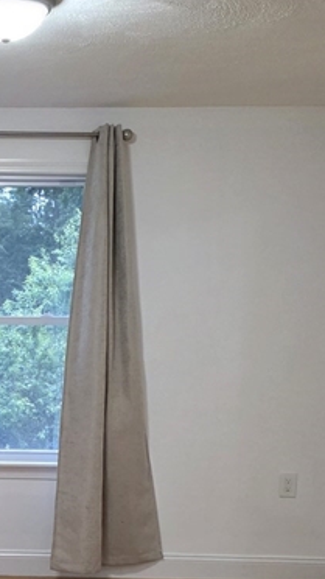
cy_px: 411
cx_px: -33
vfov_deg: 30.2
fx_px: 1058
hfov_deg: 16.9
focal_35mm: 69
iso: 400
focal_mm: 6.3
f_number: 1.7
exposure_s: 1/120
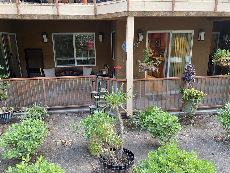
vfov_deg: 53.1
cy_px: 86
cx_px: 115
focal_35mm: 26
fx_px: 173
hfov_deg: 67.3
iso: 200
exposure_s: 1/60
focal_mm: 4.25
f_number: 1.8
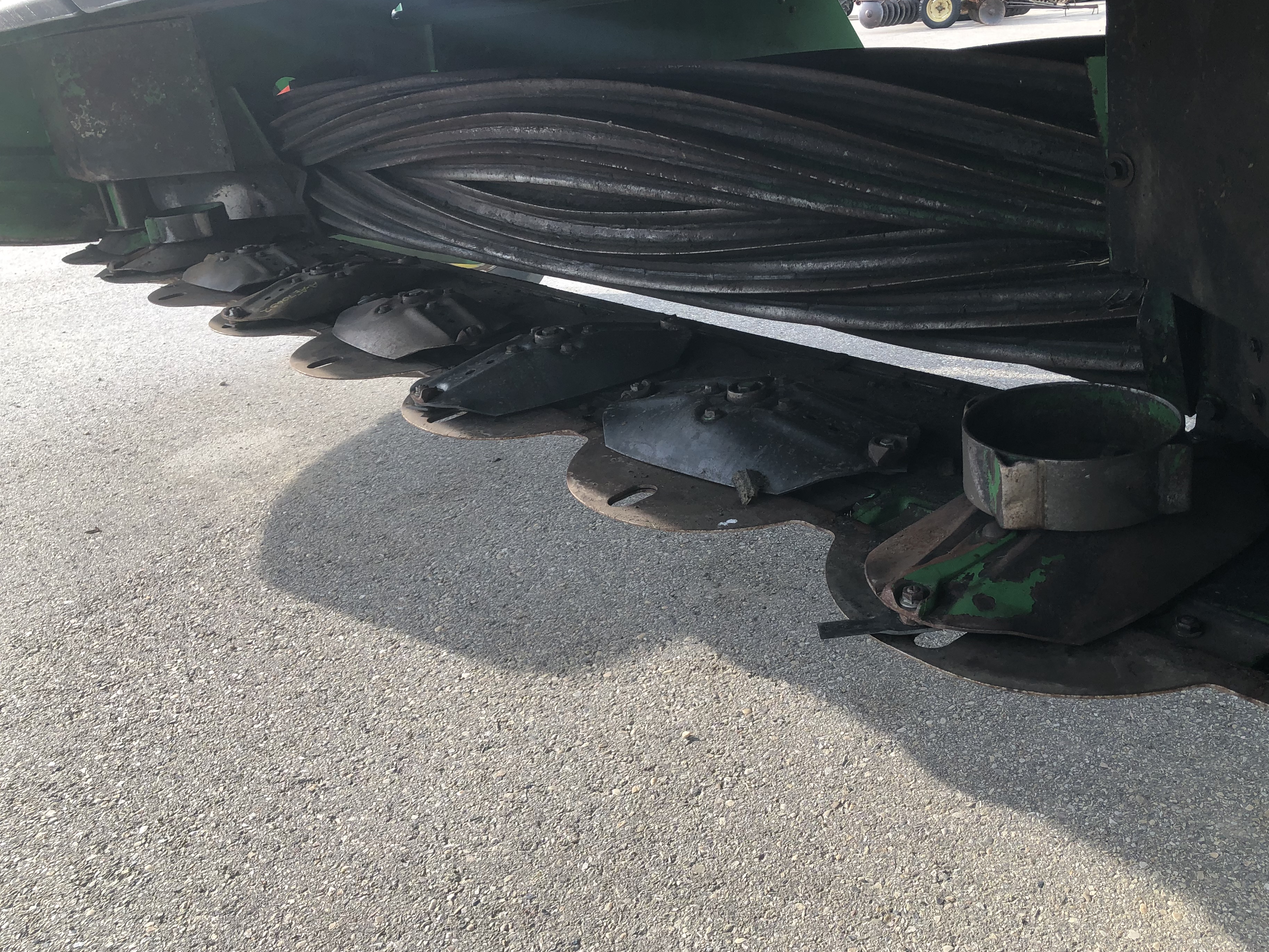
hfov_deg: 58.2
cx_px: 702
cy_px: 474
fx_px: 1136
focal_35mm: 31
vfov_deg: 45.4
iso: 20
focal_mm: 3.99
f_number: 1.8
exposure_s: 1/292
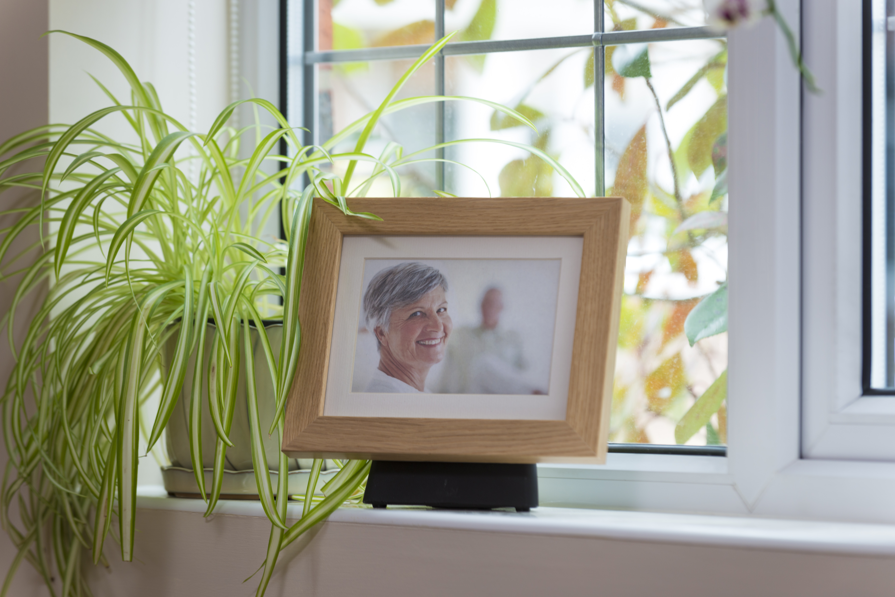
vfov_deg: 8.1
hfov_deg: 12.1
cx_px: 448
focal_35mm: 170
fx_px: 4227
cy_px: 298
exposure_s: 1/25
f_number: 4
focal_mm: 170
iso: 160
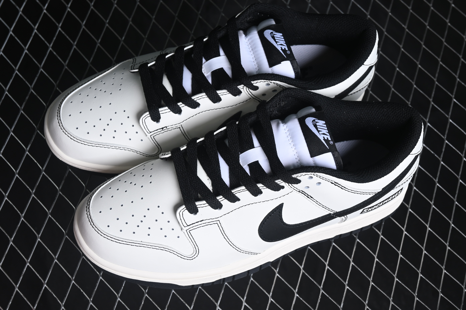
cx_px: 233
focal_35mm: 75
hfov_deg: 27.0
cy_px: 155
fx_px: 971
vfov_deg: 18.2
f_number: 7.1
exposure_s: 1/80
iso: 160
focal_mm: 50
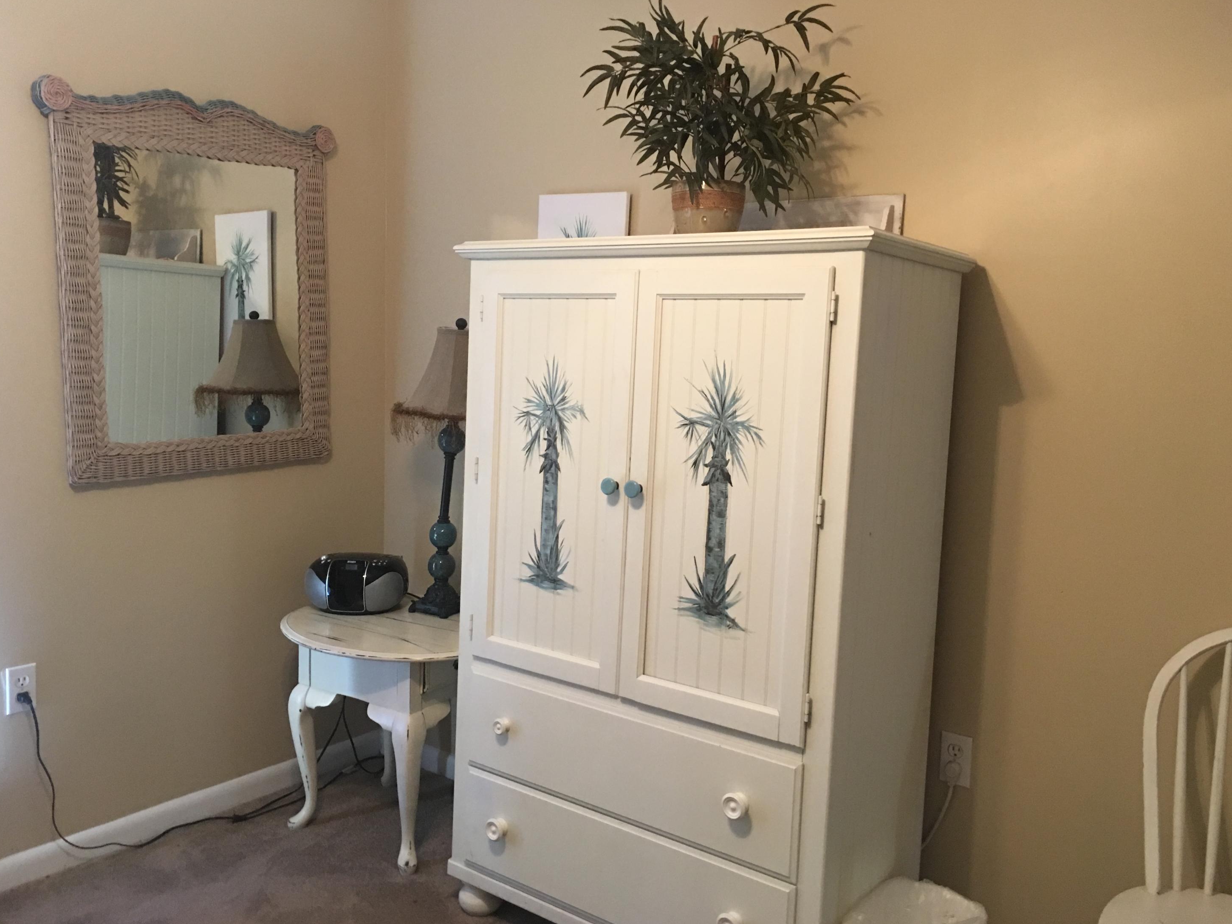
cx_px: 620
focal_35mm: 30
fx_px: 1068
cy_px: 467
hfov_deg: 60.0
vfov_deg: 46.8
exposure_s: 1/15
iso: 100
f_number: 2.2
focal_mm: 4.15
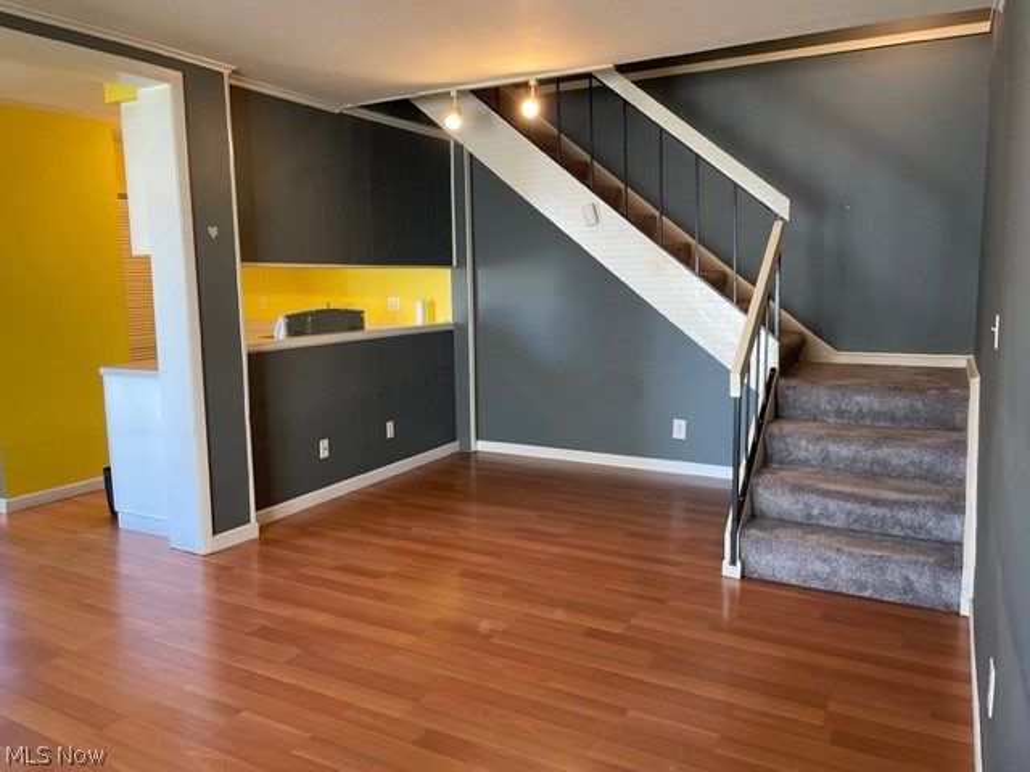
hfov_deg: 67.3
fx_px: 774
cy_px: 386
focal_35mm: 26
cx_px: 515
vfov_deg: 53.1
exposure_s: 1/60
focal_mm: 4.2
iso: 200
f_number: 1.6
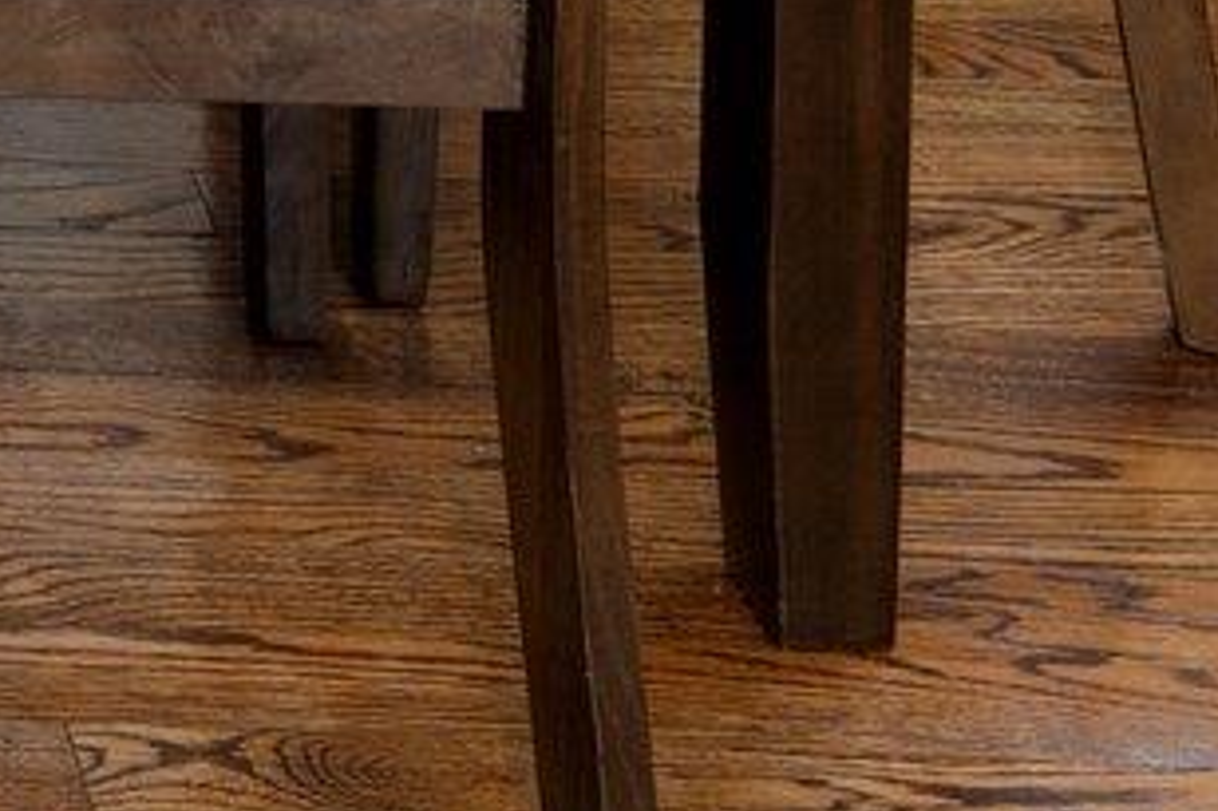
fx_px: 3145
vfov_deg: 9.9
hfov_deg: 18.2
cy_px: -1814
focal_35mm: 93
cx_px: -862
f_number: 10
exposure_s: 1
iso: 250
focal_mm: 14
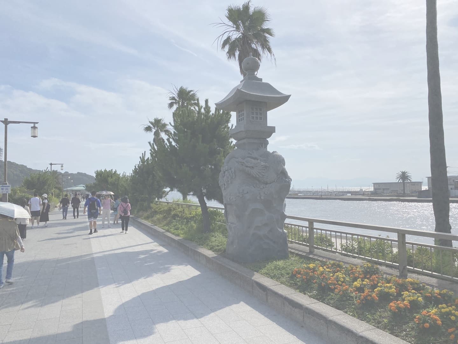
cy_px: 172
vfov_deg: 53.1
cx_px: 229
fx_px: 344
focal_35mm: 26
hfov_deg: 67.3
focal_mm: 4.25
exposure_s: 1/8197
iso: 32
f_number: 1.8
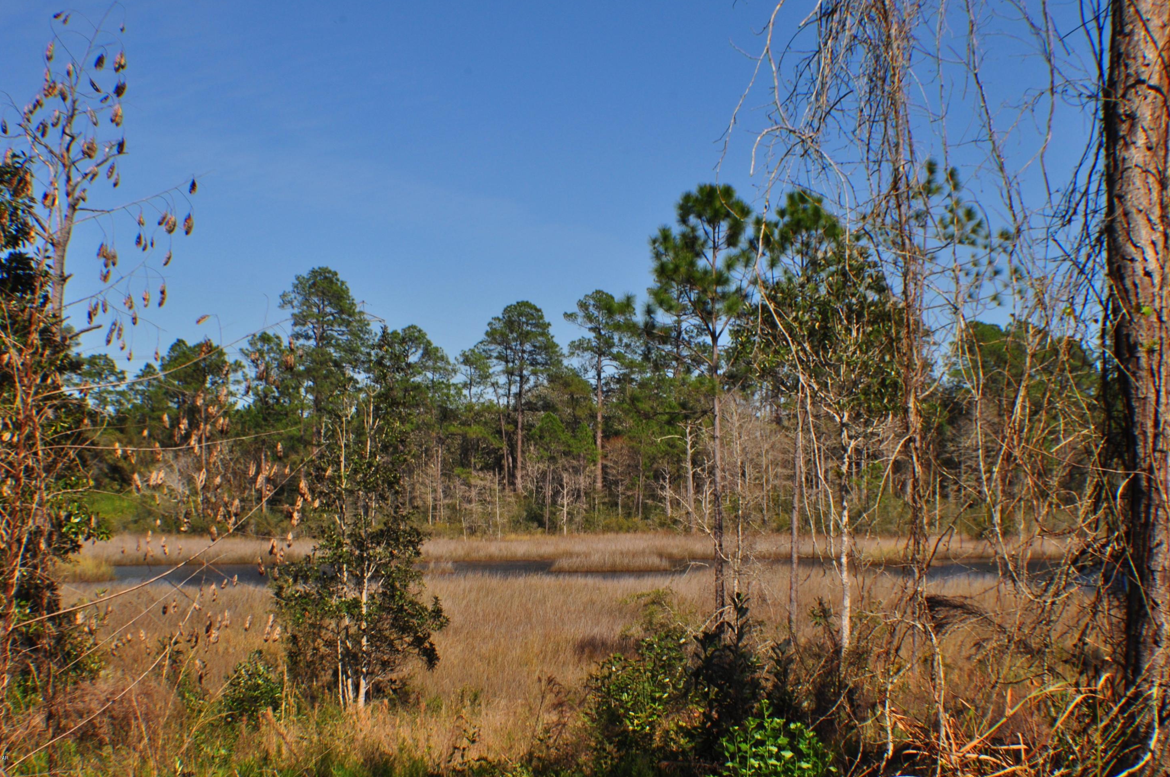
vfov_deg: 20.0
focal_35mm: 68
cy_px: 383
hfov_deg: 29.7
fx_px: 2207
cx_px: 579
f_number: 18
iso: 250
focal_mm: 44
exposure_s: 1/200
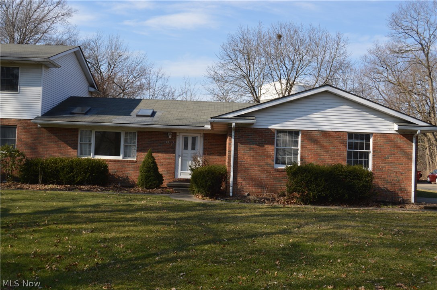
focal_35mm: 42
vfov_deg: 31.8
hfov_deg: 46.4
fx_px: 509
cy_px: 145
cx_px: 218
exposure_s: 1/200
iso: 100
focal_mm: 28
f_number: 6.3
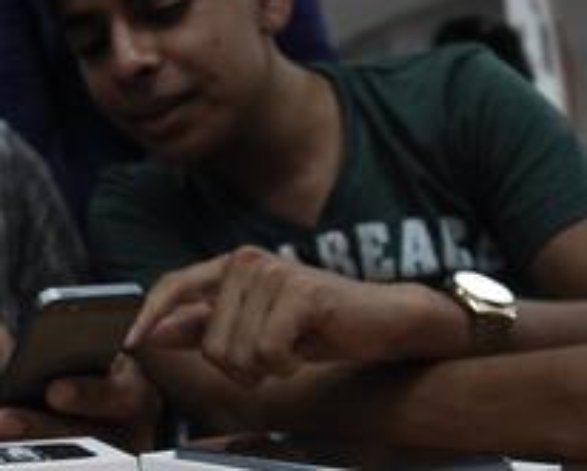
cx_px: 26
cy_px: 173
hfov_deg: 30.5
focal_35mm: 58
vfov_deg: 26.1
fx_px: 1011
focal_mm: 17
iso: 400
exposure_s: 1/30
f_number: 2.8
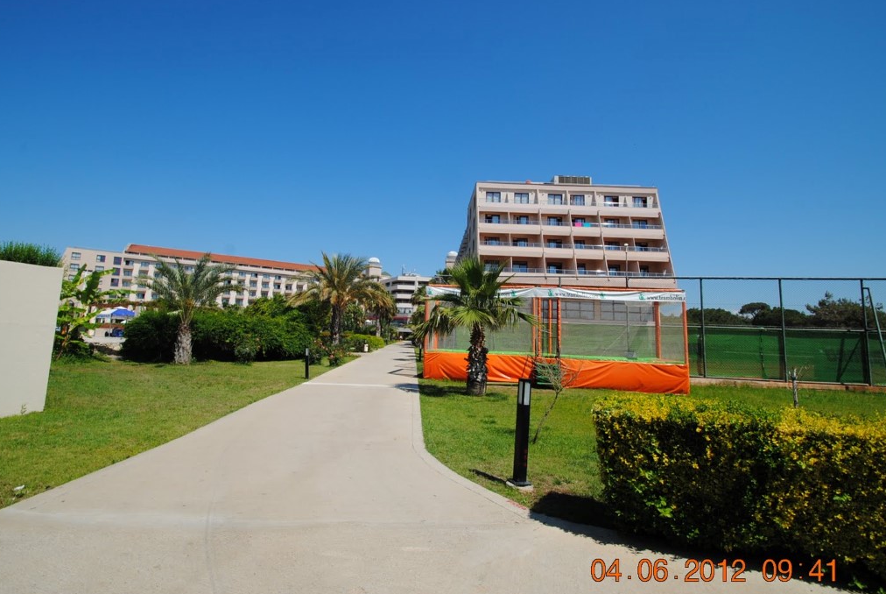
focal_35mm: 17
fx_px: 419
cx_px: 433
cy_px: 285
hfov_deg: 93.2
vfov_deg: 70.6
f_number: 9
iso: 100
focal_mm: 10
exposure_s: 1/320
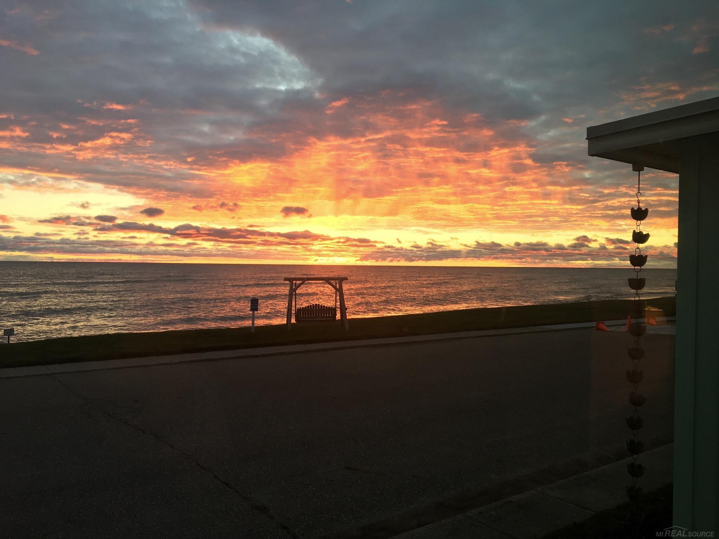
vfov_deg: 48.2
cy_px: 270
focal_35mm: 29
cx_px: 360
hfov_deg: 61.7
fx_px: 602
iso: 32
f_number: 2.2
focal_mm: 4.15
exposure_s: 1/40
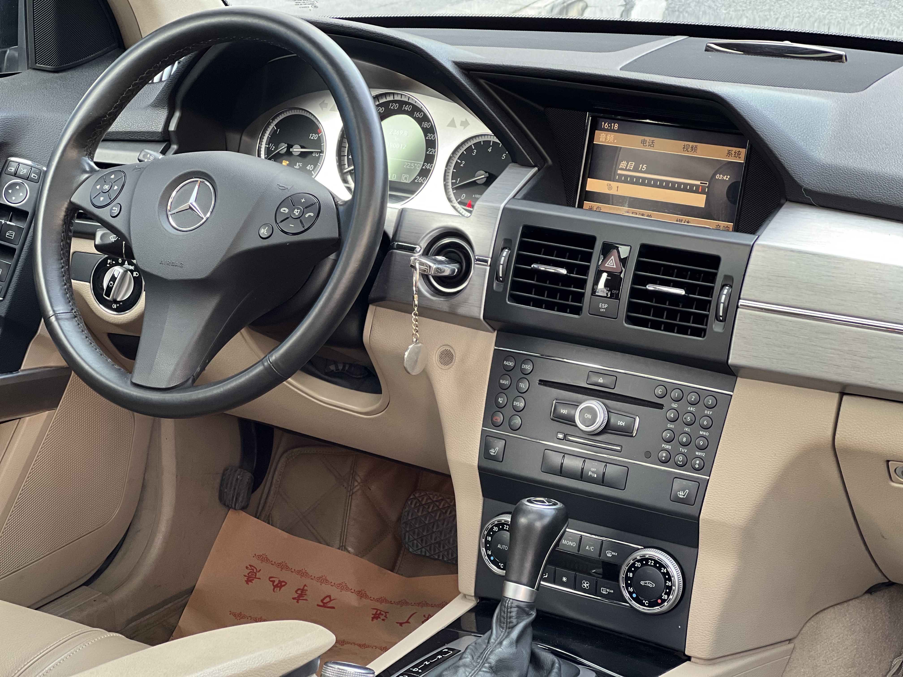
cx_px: 452
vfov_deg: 19.1
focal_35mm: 77
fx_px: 2009
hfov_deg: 25.3
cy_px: 338
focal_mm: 9
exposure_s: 1/33
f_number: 2.8
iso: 200
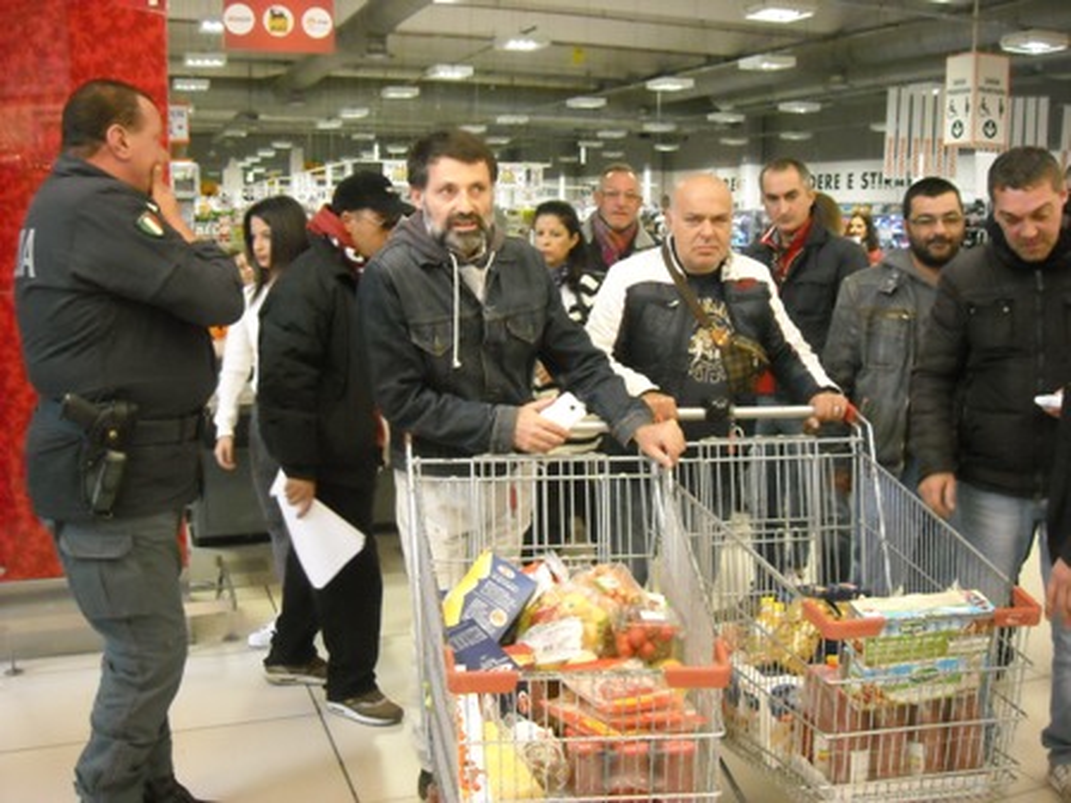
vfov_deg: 40.7
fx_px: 1083
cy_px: 402
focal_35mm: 35
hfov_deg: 52.6
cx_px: 536
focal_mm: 5.7
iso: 616
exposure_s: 1/60
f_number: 2.8
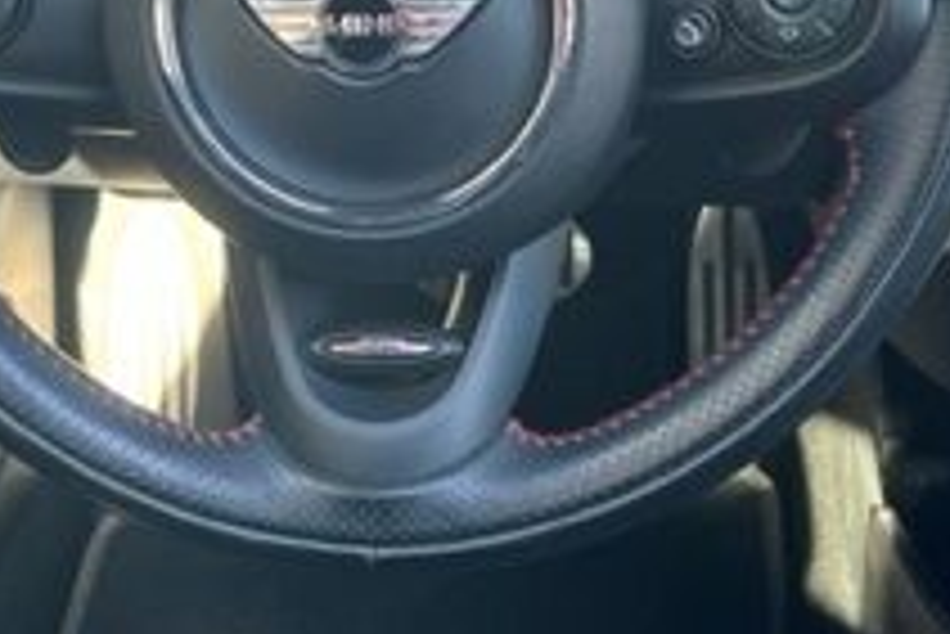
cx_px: 486
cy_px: 139
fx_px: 2165
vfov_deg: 16.6
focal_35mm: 82
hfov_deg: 24.7
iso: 100
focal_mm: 5.7
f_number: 1.5
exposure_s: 1/121
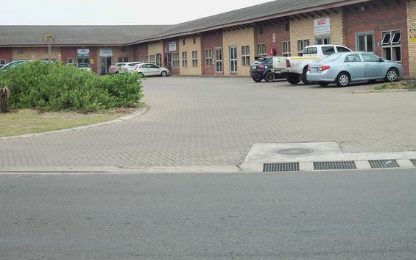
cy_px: 58
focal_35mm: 51
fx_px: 578
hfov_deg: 39.5
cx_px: 244
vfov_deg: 25.0
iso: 80
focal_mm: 5.7
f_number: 2.9
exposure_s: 1/320
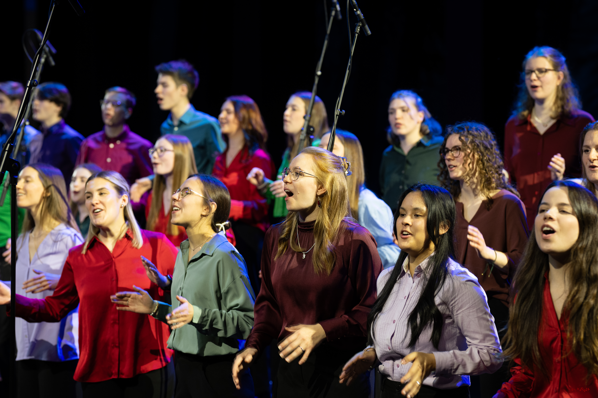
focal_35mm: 85
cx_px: 299
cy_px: 199
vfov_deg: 16.1
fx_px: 1412
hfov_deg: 23.9
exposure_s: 1/160
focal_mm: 85
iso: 1000
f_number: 2.8
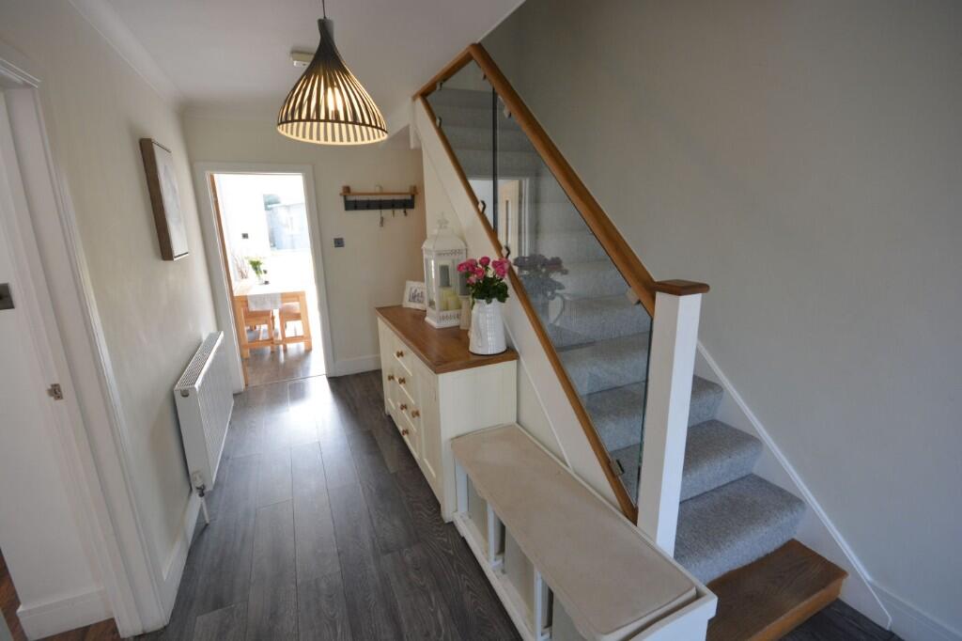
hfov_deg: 100.4
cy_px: 320
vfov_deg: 77.3
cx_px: 481
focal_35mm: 15
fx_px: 401
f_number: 8
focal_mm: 10
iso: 400
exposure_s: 1/25
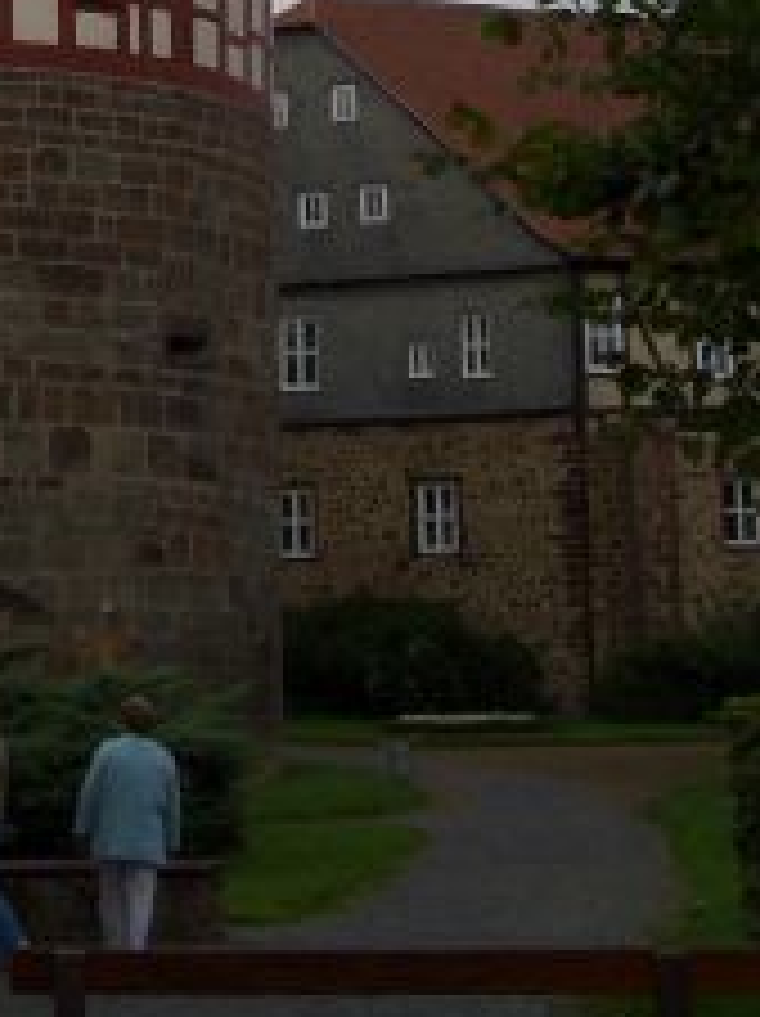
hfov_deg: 15.3
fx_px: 2728
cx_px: -162
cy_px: -270
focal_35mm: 93
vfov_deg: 19.6
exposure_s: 1/400
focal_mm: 5.8
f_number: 4.3
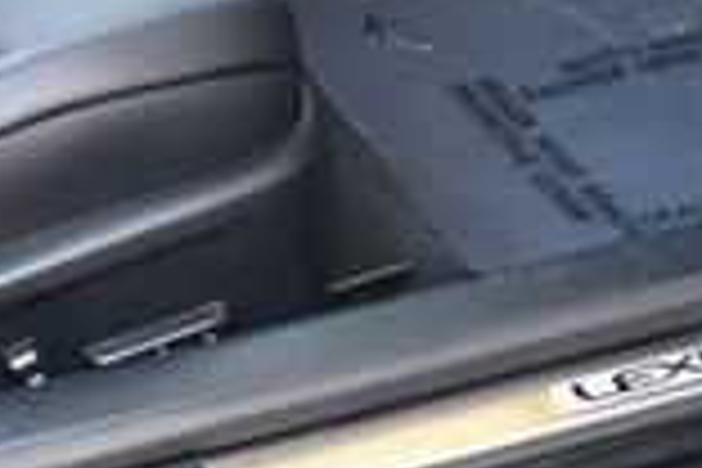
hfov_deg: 13.6
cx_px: -36
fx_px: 2886
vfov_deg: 8.9
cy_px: -392
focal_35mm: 148
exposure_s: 1/125
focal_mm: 18
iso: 900
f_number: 3.5
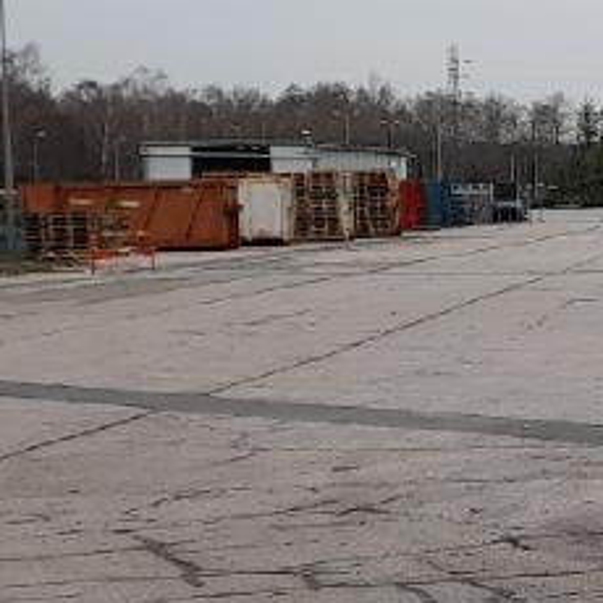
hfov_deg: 11.8
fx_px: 2424
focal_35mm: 123
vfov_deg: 14.2
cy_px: 207
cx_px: 1405
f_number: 2
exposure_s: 1/147
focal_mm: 4.6
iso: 20
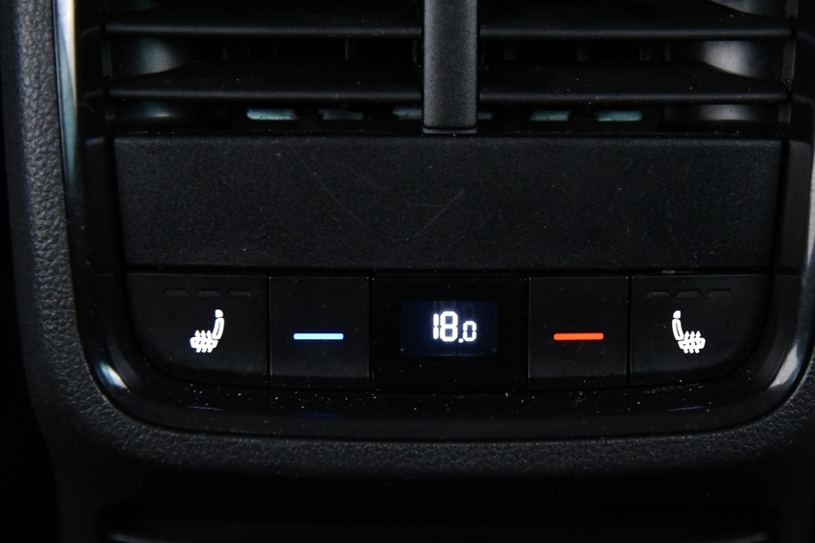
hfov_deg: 17.2
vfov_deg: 11.5
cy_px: 253
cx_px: 449
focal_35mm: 119
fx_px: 2694
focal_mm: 62
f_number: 4
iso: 4000
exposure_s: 1/15
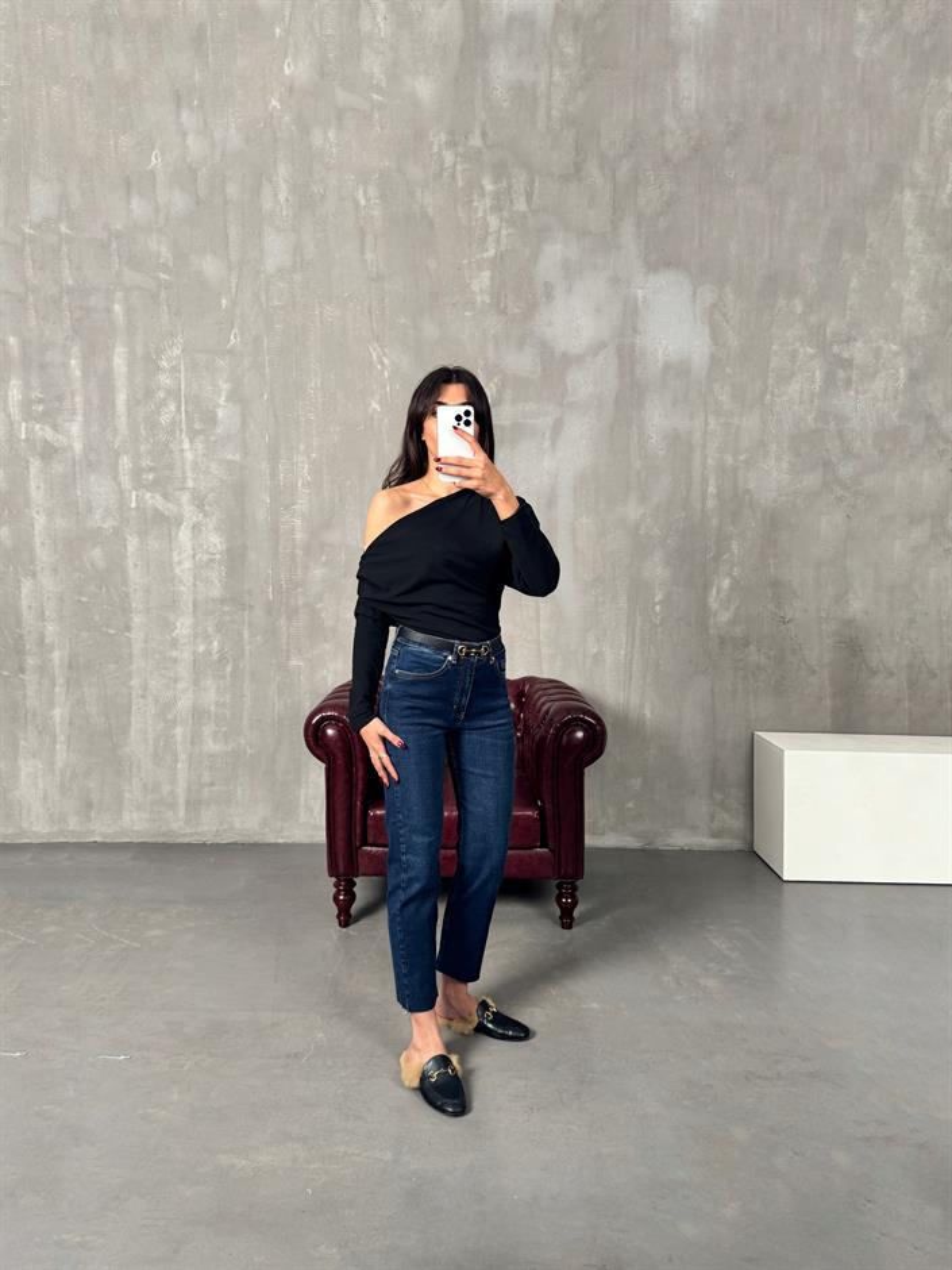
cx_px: 476
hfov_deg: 56.8
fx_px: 880
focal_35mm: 24
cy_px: 635
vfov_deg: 71.6
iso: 125
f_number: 1.78
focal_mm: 6.76
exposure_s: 1/121
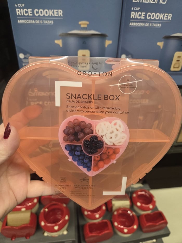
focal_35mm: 23
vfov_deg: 73.9
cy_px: 122
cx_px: 91
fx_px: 161
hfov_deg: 58.9
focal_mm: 5.4
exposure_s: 1/180
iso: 200
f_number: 1.8
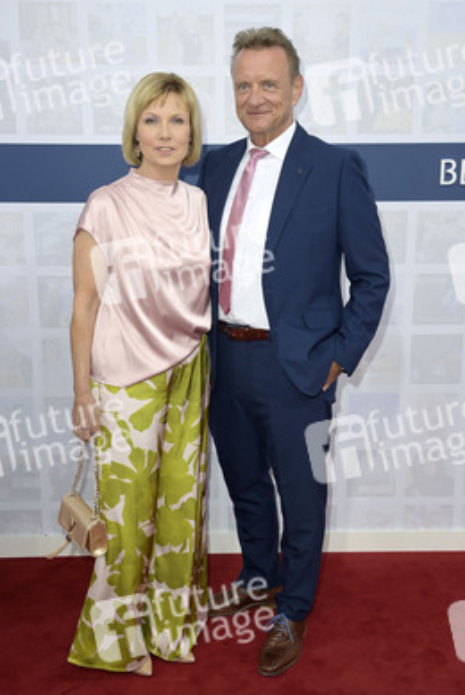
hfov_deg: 34.3
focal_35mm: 39
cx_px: 234
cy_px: 352
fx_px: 754
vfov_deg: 49.5
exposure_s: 1/200
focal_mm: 38
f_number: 7.1
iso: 640
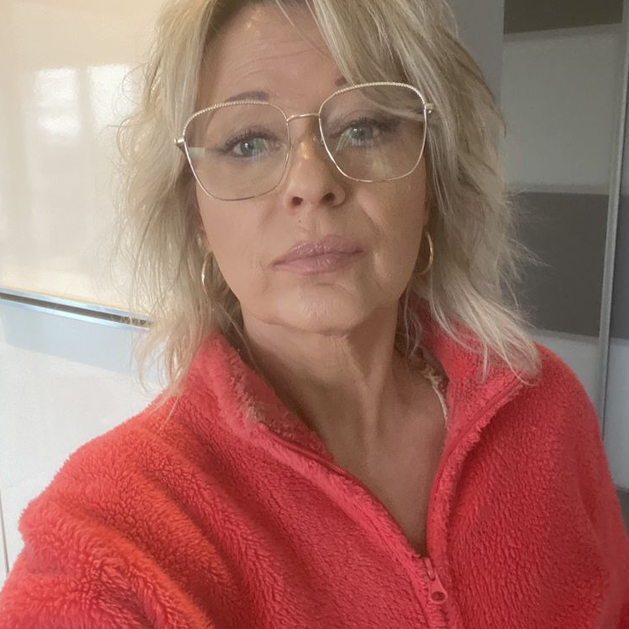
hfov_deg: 46.0
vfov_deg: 46.0
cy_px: 282
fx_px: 740
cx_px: 317
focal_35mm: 36
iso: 400
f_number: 2.2
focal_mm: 2.71
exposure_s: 1/40
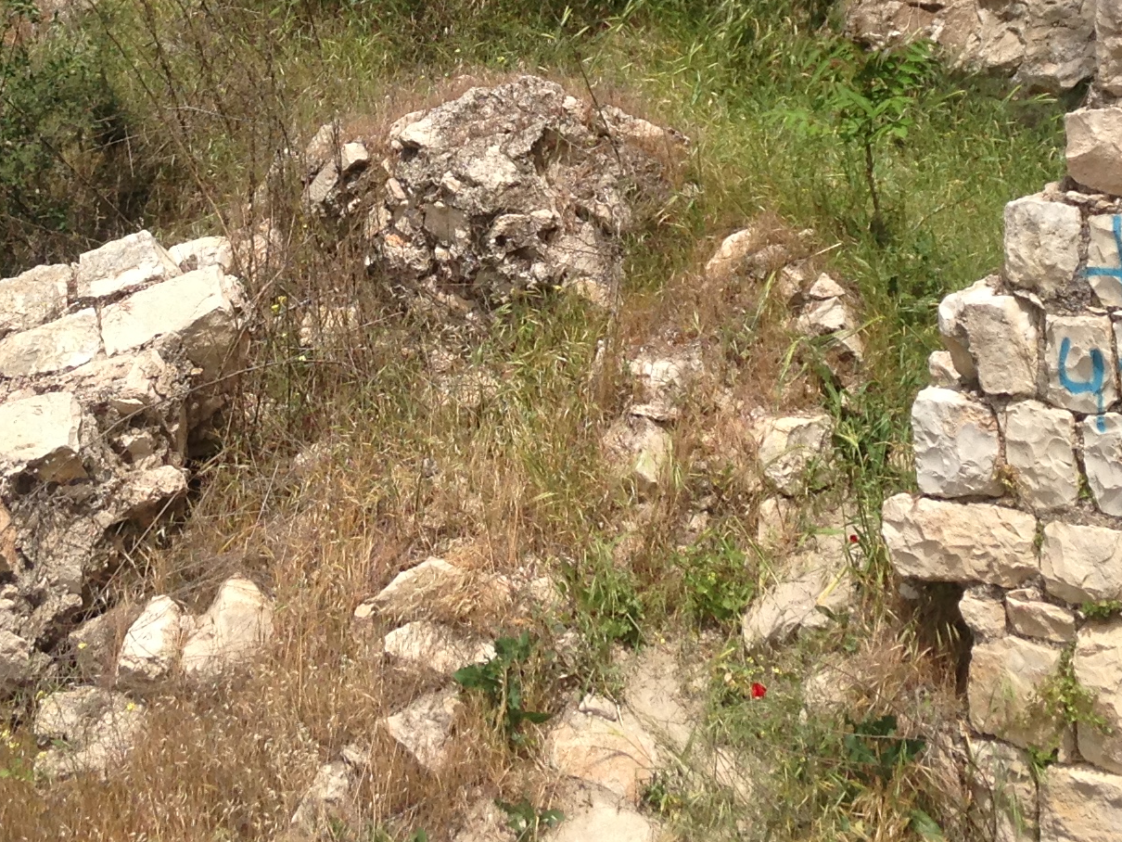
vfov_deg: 16.0
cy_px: -130
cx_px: 515
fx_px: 2885
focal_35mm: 89
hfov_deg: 22.0
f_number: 2.4
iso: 50
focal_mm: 4.12
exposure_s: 1/1938
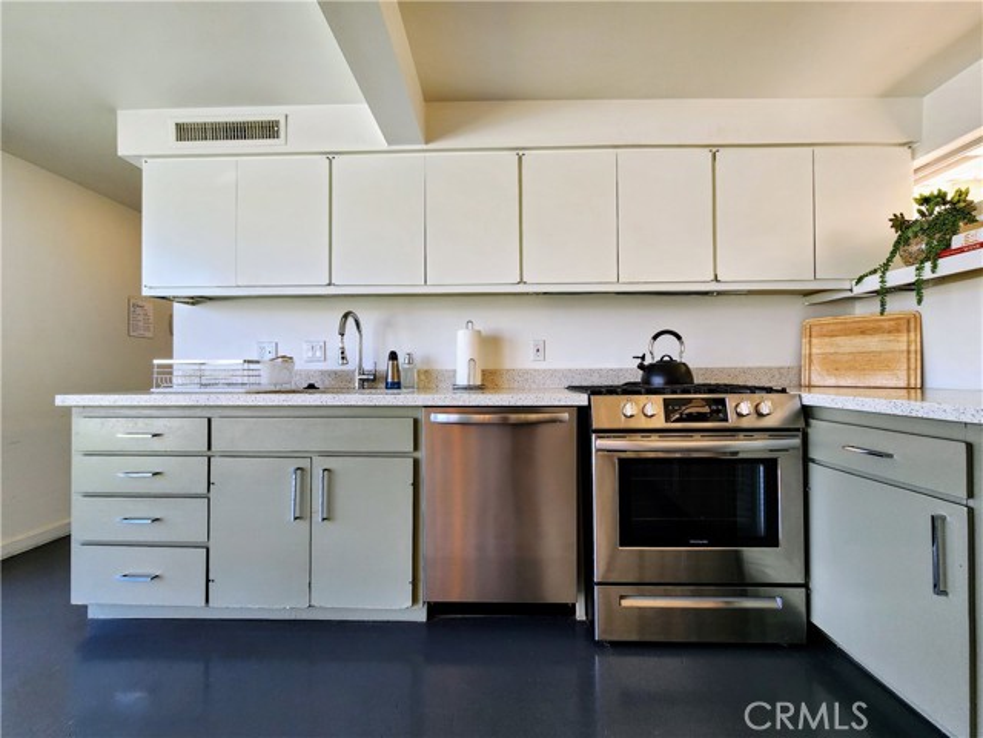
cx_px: 492
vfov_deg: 89.9
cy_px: 369
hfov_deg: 106.2
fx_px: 369
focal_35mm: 13
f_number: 2.2
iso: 80
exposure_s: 1/120
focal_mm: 2.2
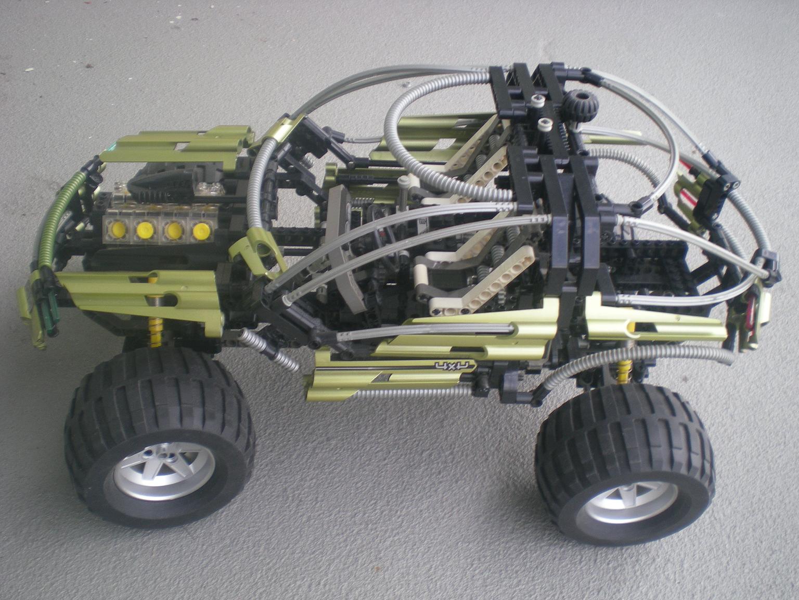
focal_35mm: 38
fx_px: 877
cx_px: 400
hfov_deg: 49.0
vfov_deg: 37.7
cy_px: 300
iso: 72
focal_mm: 6.3
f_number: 3.1
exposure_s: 1/59.5
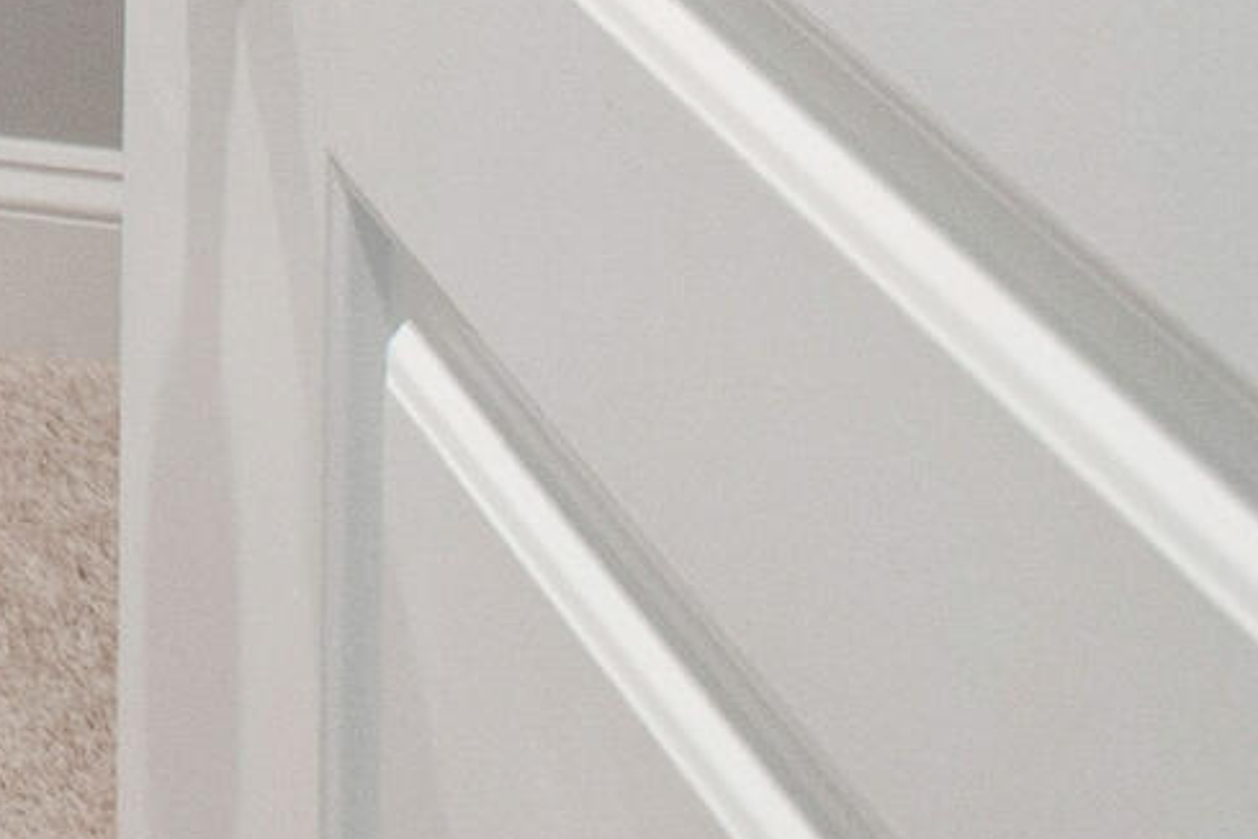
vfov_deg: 10.7
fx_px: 3215
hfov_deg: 12.1
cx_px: -2351
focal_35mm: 92
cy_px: -1619
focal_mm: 10
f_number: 8
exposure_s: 1/4
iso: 100
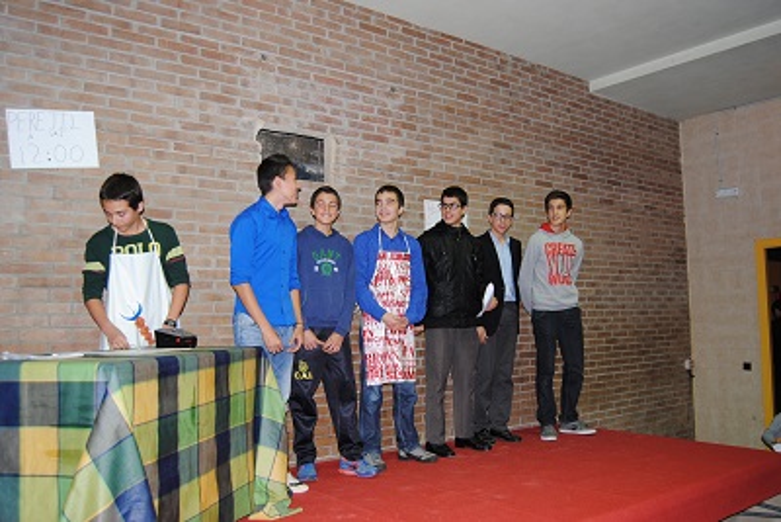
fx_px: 651
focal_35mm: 30
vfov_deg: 43.6
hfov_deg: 61.9
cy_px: 261
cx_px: 390
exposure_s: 1/60
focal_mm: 20
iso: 200
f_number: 3.5
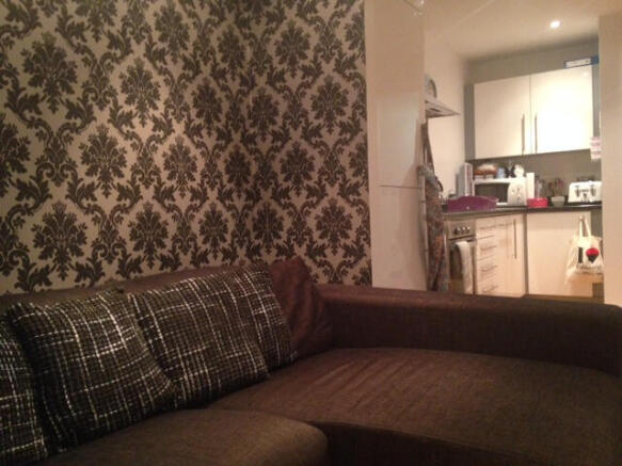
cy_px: 233
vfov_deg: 42.9
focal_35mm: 33
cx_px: 311
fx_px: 593
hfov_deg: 55.4
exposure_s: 1/15
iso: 400
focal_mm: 4.12
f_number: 2.4
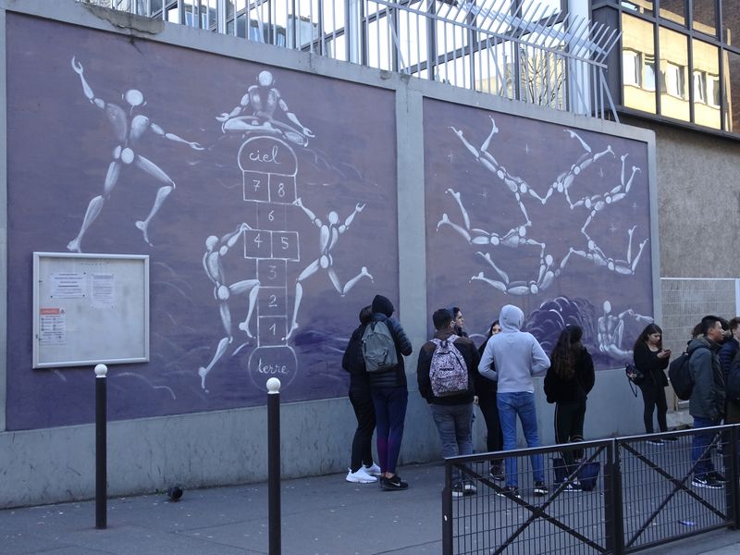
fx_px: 791
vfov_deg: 38.7
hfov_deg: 50.1
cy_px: 278
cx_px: 370
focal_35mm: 37
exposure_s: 1/40
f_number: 4
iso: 200
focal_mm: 6.37
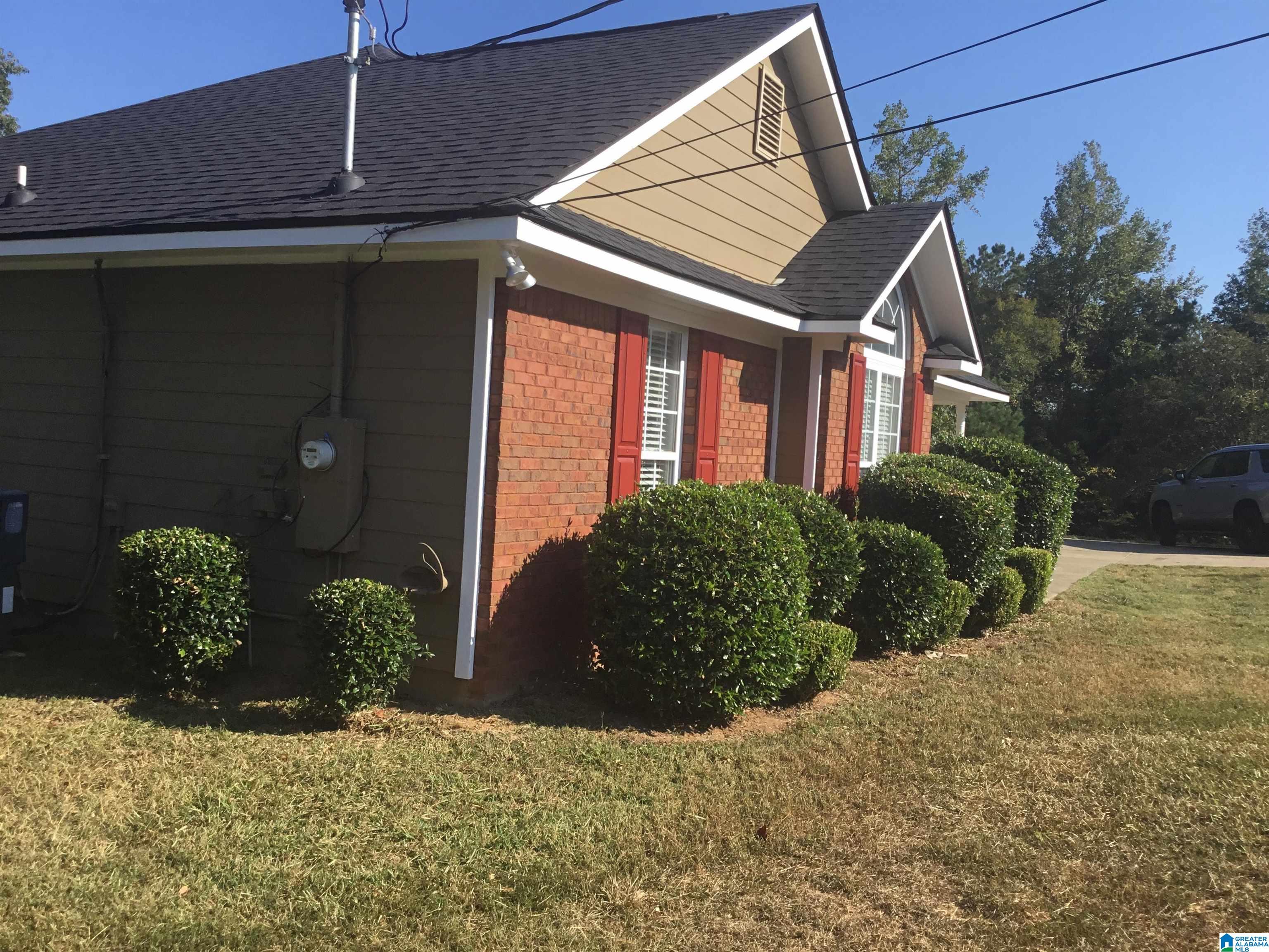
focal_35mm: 31
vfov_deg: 45.4
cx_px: 634
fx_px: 1136
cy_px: 476
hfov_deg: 58.4
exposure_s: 1/926
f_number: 2.4
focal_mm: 3.3
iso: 25
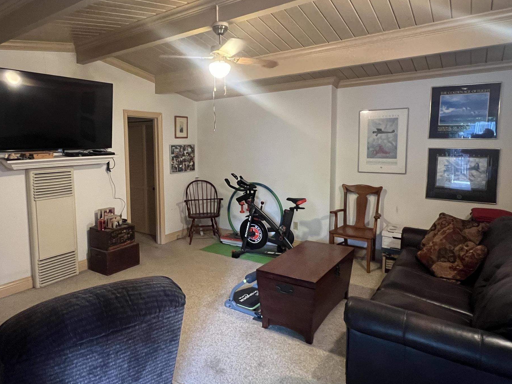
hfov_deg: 75.6
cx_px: 205
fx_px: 325
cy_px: 174
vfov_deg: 61.0
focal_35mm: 22
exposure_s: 1/60
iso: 800
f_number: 1.8
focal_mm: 1.57
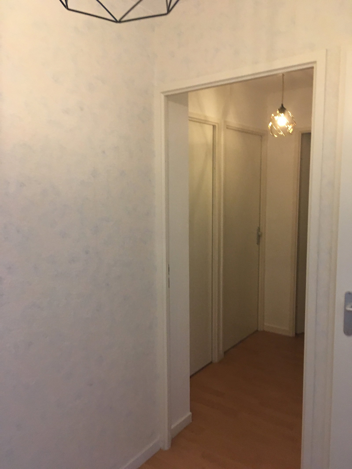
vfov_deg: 61.7
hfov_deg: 48.2
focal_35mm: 29
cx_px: 176
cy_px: 234
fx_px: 393
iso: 200
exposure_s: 1/33
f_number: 2.2
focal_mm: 4.15
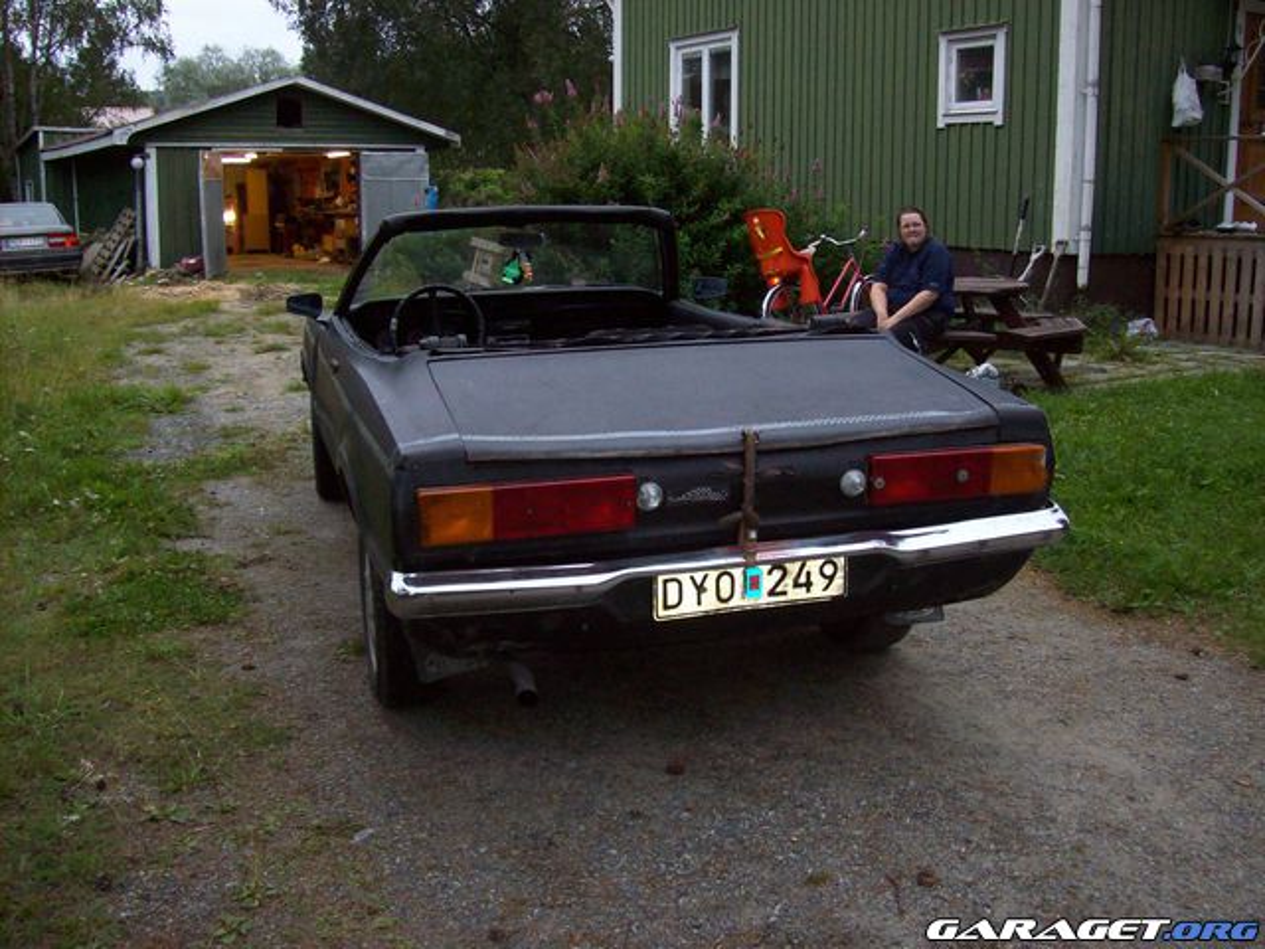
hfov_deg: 51.4
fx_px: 1316
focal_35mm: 36
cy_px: 474
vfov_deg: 39.7
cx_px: 632
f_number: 2.7
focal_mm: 6
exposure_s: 1/64
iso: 200
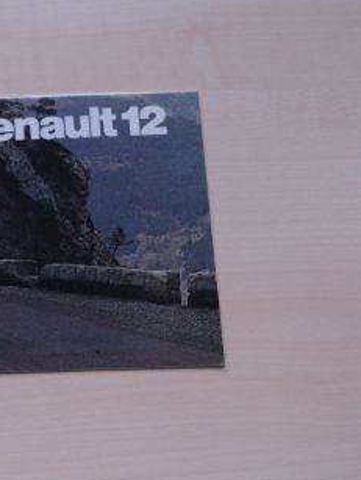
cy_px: 238
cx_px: -92
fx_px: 1249
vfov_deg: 21.7
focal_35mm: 90
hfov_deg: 15.7
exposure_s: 1/60
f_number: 3.2
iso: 320
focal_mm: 26.5
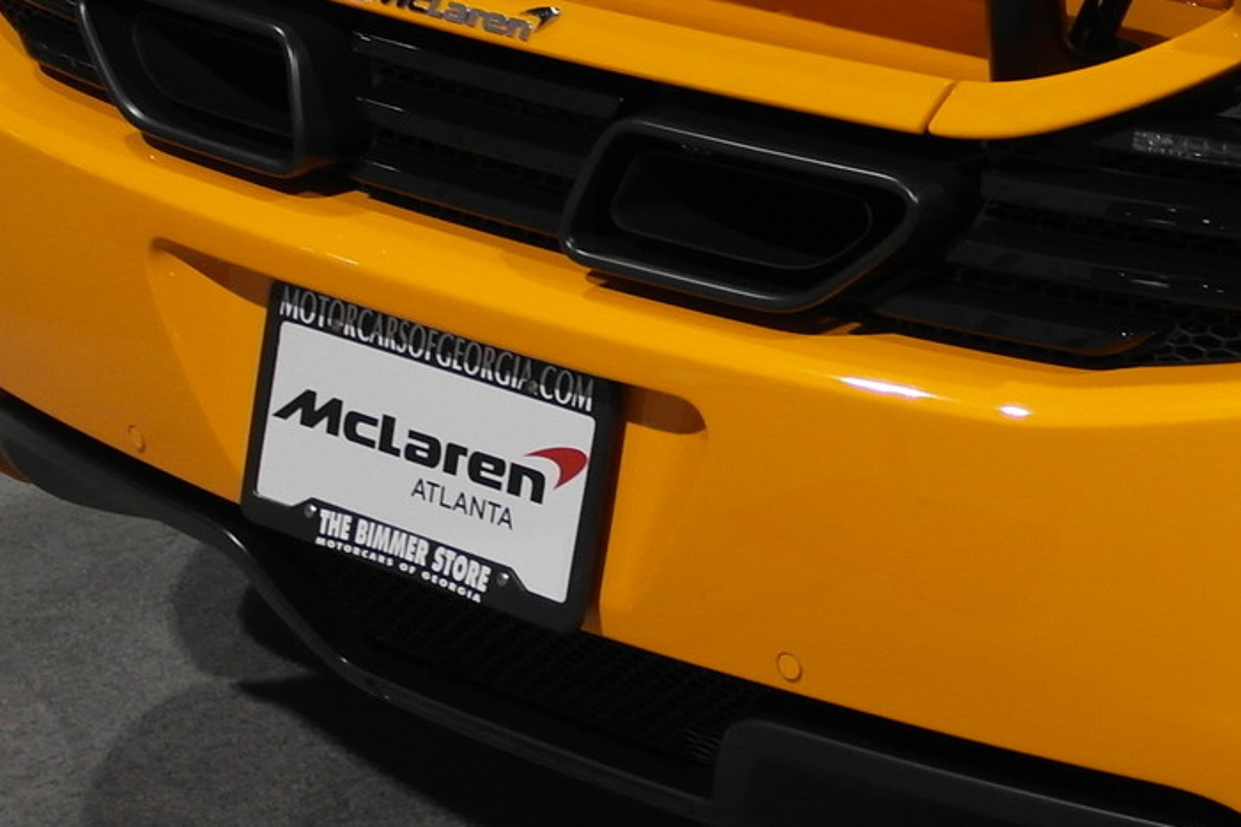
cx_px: 1638
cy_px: 70
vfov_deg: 12.7
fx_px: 3687
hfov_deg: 17.8
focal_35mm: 107
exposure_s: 1/50
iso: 400
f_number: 3.5
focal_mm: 20
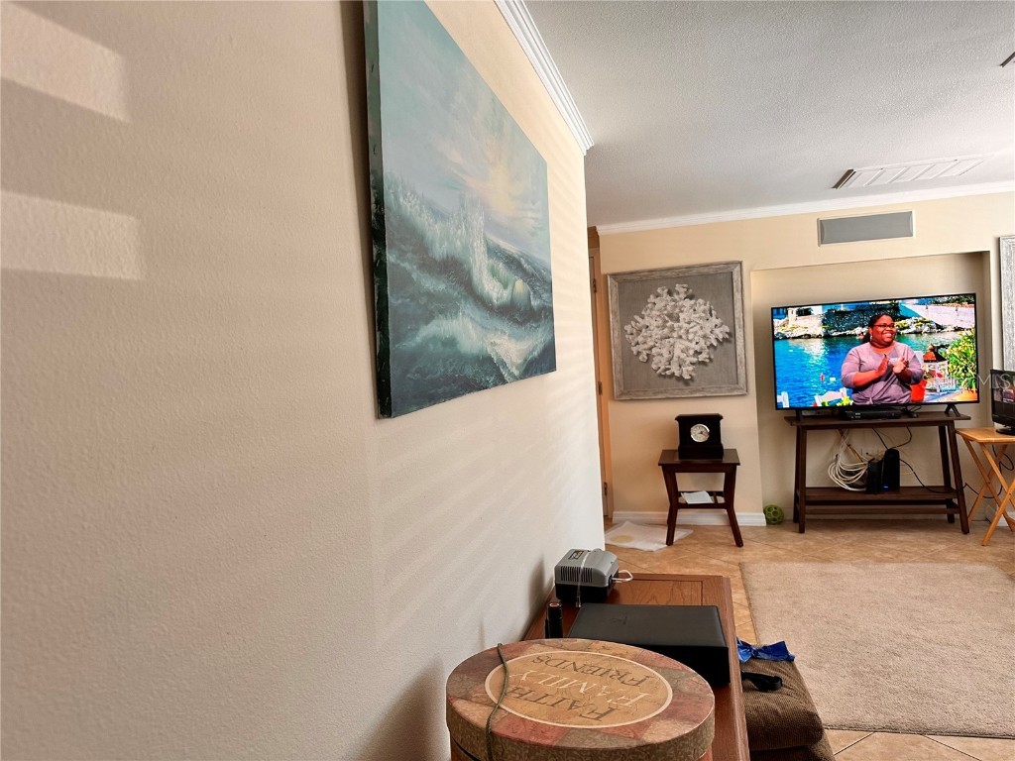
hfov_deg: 71.6
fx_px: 704
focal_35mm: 24
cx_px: 508
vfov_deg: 56.8
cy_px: 380
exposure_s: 1/120
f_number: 1.78
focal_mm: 6.86
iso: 160
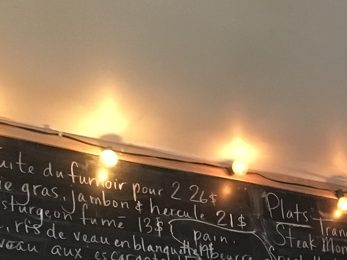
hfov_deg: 19.2
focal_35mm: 100
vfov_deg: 13.8
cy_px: 396
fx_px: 1003
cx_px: 334
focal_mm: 4.15
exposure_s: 1/15
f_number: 2.2
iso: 320
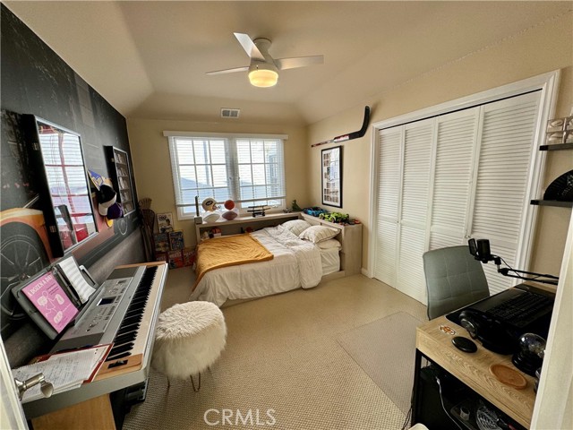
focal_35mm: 14
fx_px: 232
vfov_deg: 85.7
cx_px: 286
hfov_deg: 102.1
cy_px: 215
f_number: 2.2
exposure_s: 1/99
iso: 64
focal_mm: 2.22
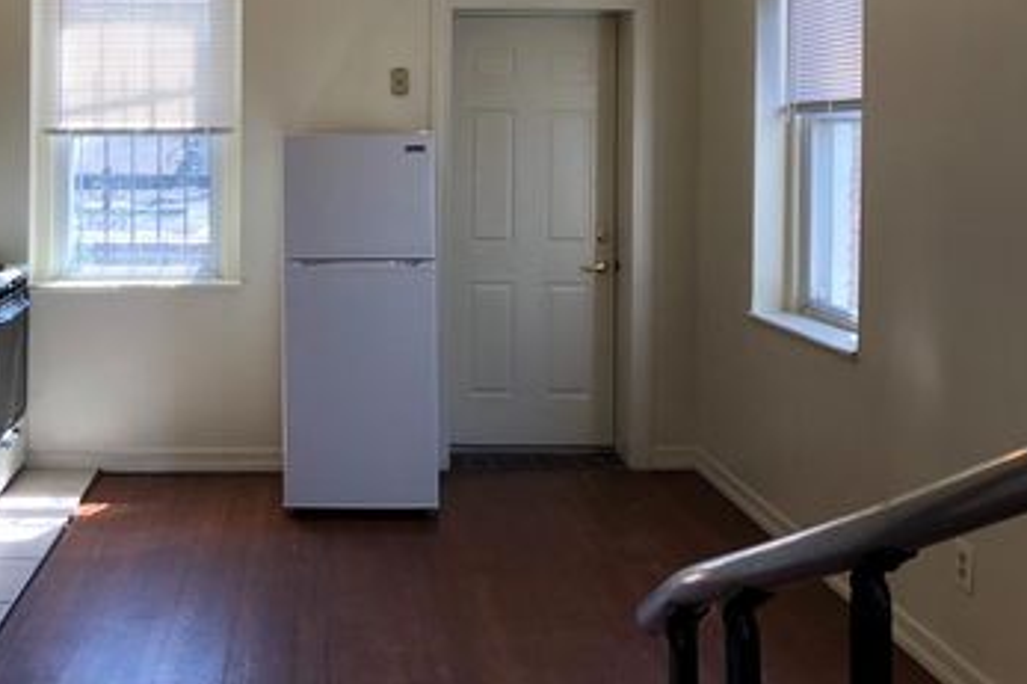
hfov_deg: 45.3
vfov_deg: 31.2
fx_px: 1198
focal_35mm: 42
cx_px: 299
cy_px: 152
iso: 64
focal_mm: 4
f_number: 1.8
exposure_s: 1/120
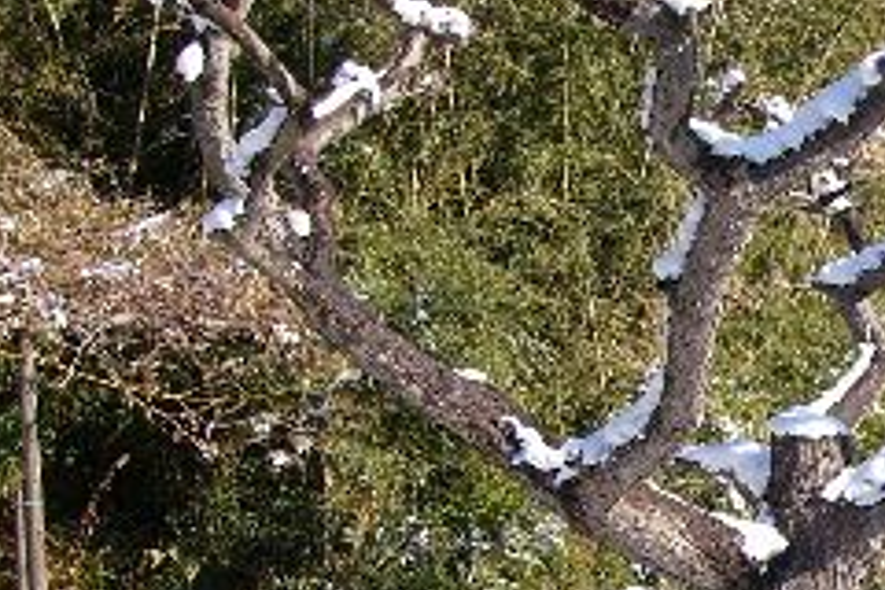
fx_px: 2458
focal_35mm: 100
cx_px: 966
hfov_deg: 19.6
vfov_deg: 13.6
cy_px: 509
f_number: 5.6
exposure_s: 1/640
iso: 100
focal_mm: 6
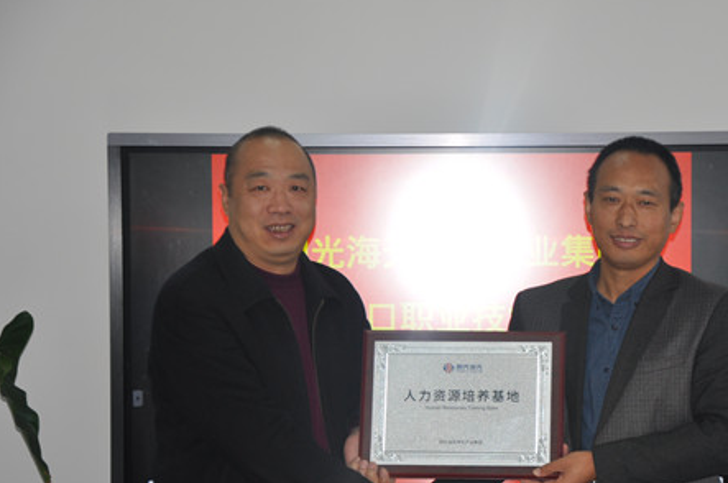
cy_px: 315
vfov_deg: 10.2
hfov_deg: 15.3
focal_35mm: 134
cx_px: 472
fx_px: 2706
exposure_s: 1/60
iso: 250
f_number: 5.3
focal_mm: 66
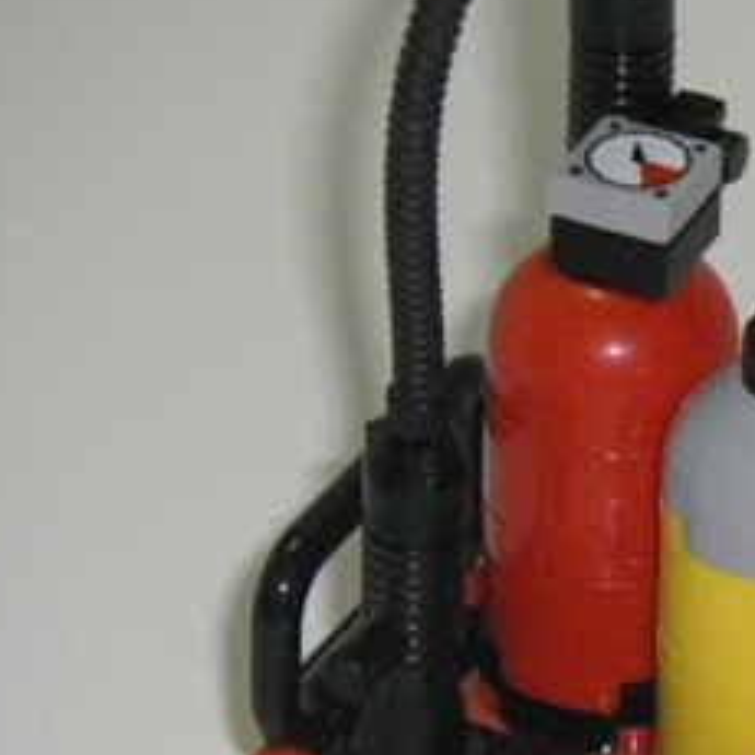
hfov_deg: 4.8
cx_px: 689
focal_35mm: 362
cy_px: 551
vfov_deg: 4.8
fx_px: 8933
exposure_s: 1/125
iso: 640
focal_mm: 24.2
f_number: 4.3
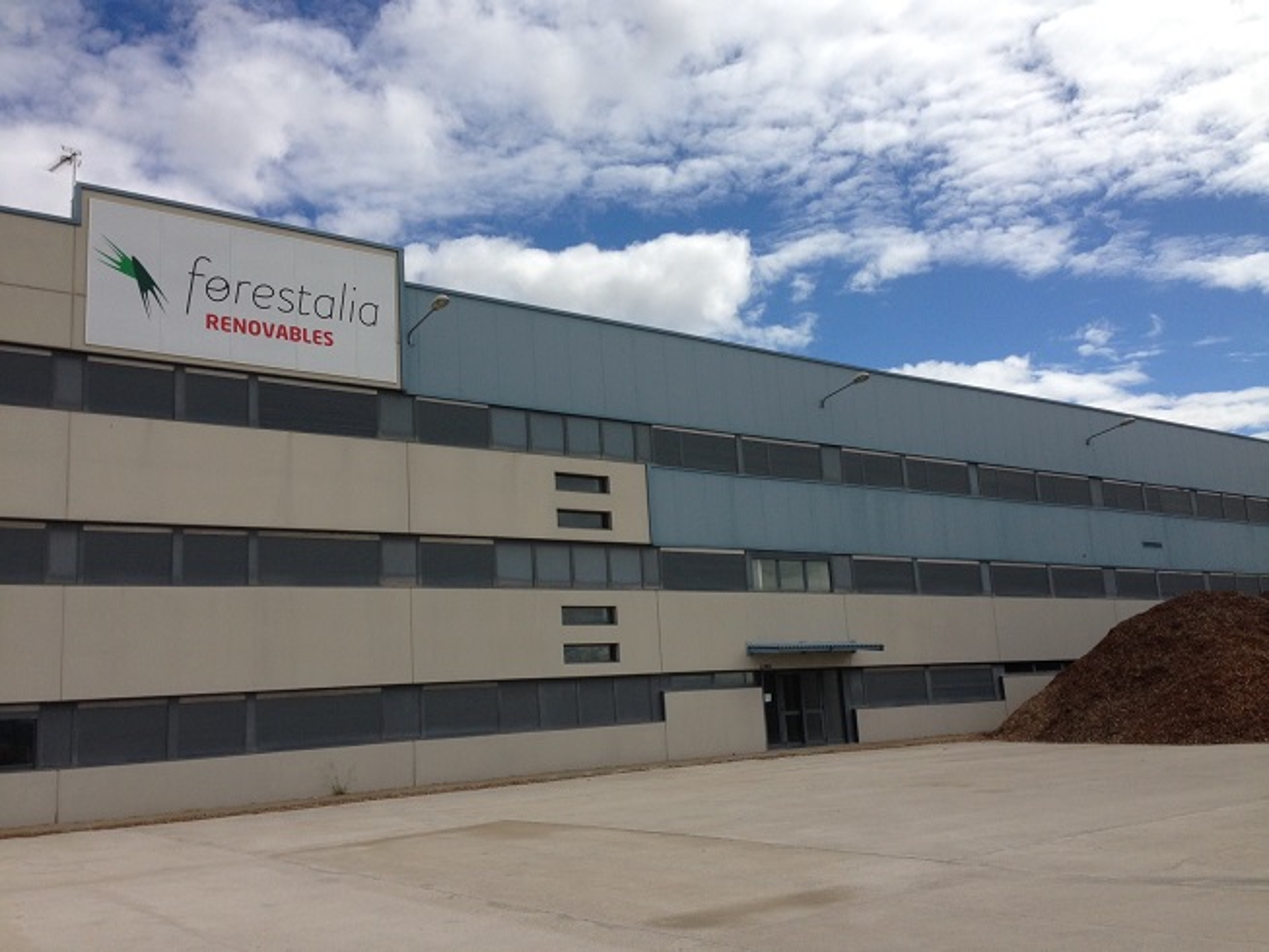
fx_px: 1210
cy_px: 476
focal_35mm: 33
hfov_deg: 55.3
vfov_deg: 43.0
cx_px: 634
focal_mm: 4.12
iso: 50
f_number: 2.4
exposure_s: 1/2710
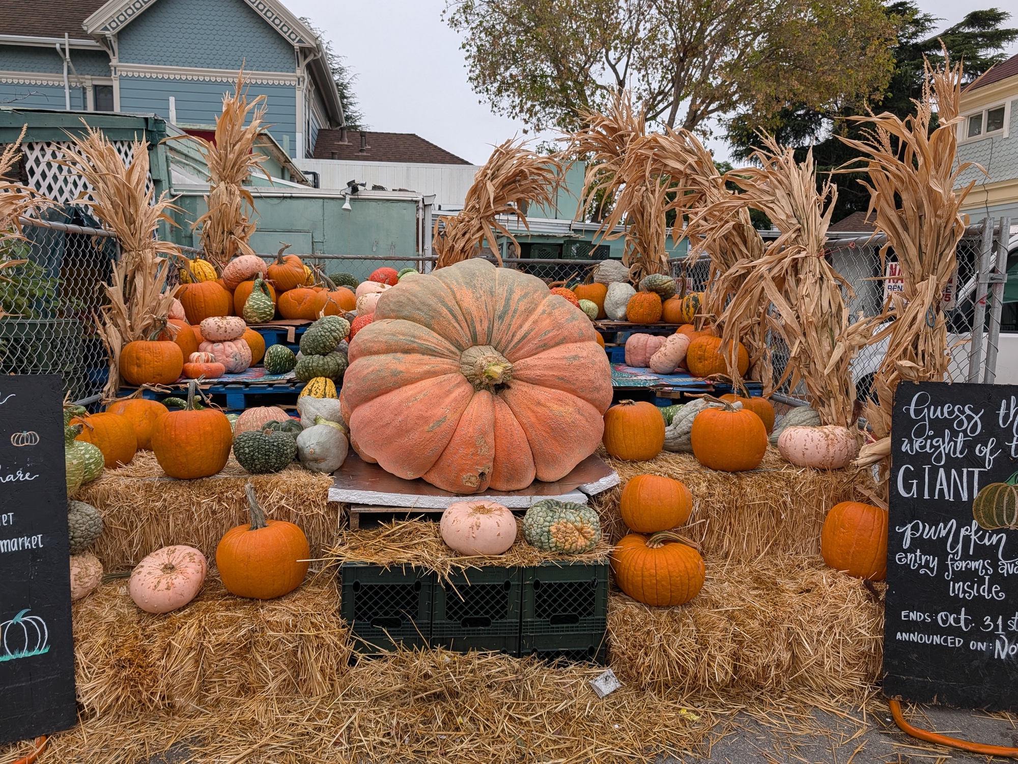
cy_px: 382
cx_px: 509
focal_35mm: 24
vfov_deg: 56.8
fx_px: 706
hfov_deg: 71.6
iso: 20
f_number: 1.68
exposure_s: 1/589
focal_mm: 6.9
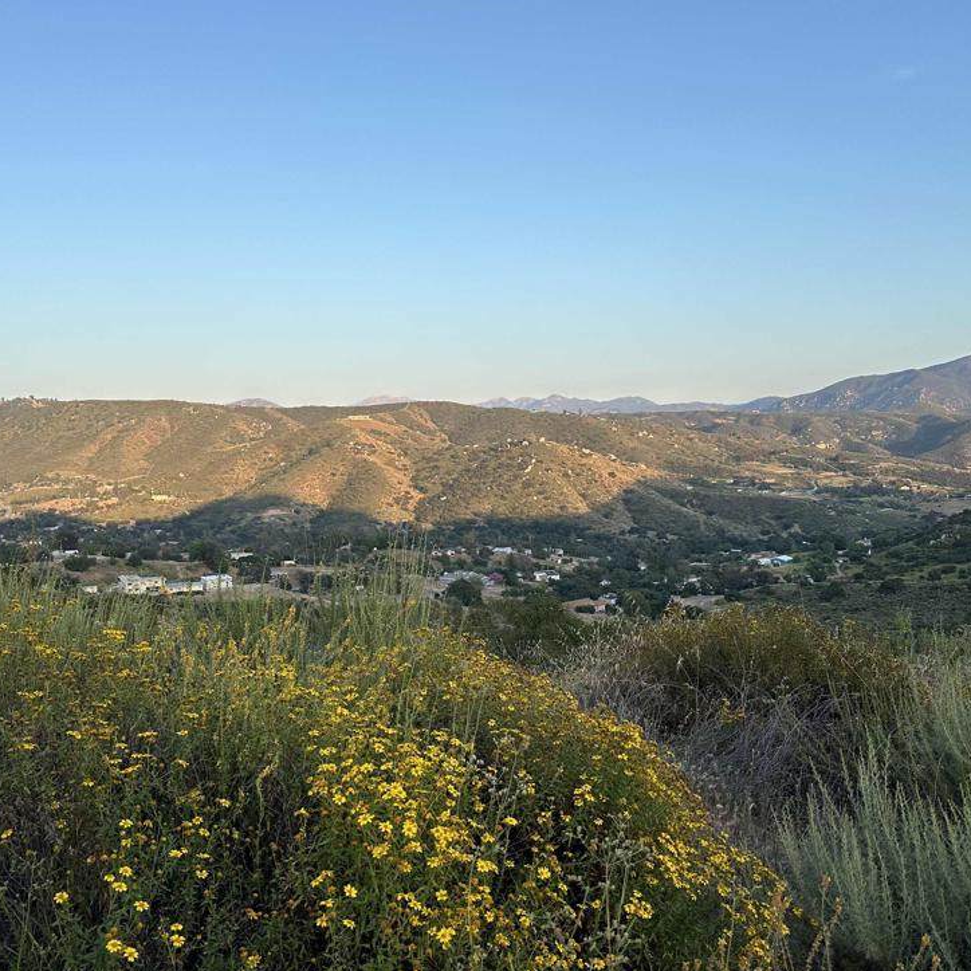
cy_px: 461
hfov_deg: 53.9
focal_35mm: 30
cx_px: 439
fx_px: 952
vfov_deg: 54.0
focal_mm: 6.86
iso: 80
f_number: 1.78
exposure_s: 1/1198
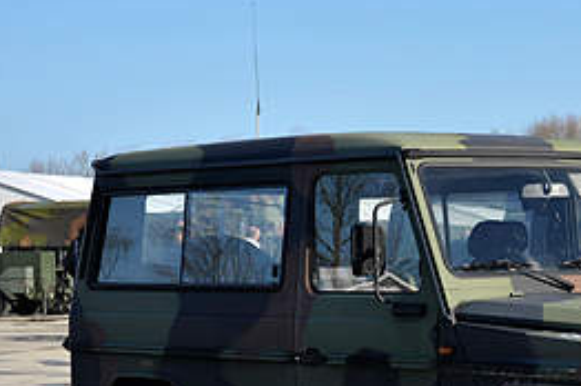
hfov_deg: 15.1
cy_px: 309
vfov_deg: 10.3
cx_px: 623
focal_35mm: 133
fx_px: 2144
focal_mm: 58
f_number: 5.6
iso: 200
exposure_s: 1/640
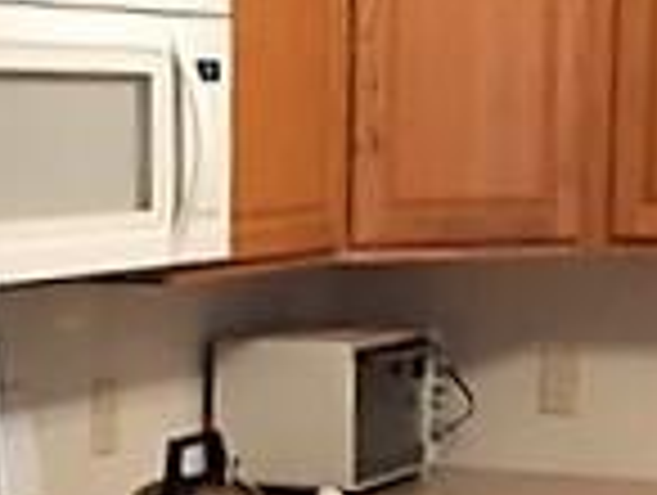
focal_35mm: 120
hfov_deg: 16.2
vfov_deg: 12.2
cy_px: 497
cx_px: 47
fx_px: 2281
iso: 250
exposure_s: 1/30
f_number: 2.2
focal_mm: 4.15
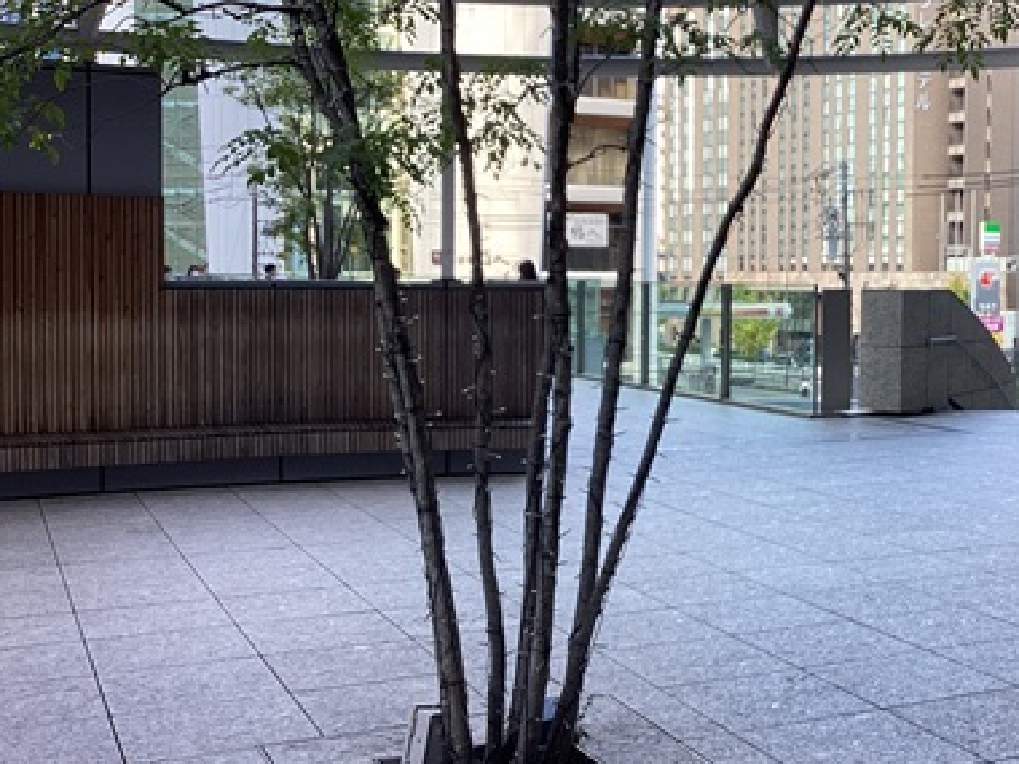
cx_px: 775
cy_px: 324
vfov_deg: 29.6
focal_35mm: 49
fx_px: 1442
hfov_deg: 37.9
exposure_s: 1/120
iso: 40
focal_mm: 3.3
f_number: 2.4
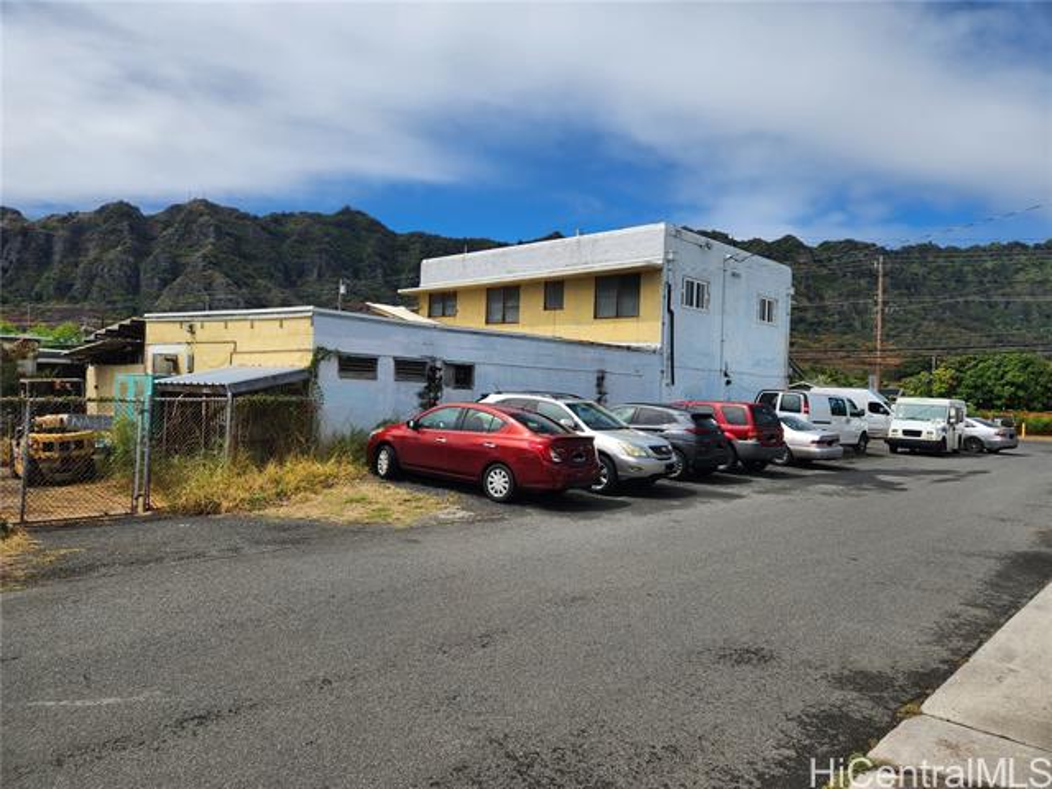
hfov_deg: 73.9
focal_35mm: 23
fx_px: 699
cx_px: 526
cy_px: 394
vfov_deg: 58.9
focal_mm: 5.4
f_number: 1.8
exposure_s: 1/1983
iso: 20
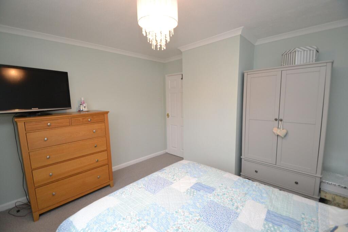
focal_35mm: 15
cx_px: 174
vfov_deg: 77.3
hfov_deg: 100.4
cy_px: 116
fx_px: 145
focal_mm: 10
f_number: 3.5
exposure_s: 1/60
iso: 1100
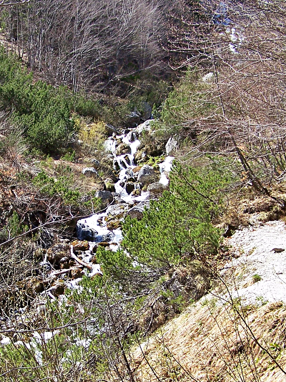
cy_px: 238
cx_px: 93
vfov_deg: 32.5
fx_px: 650
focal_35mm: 59
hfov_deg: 24.7
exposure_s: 1/500
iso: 80
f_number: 2.8
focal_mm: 6.3
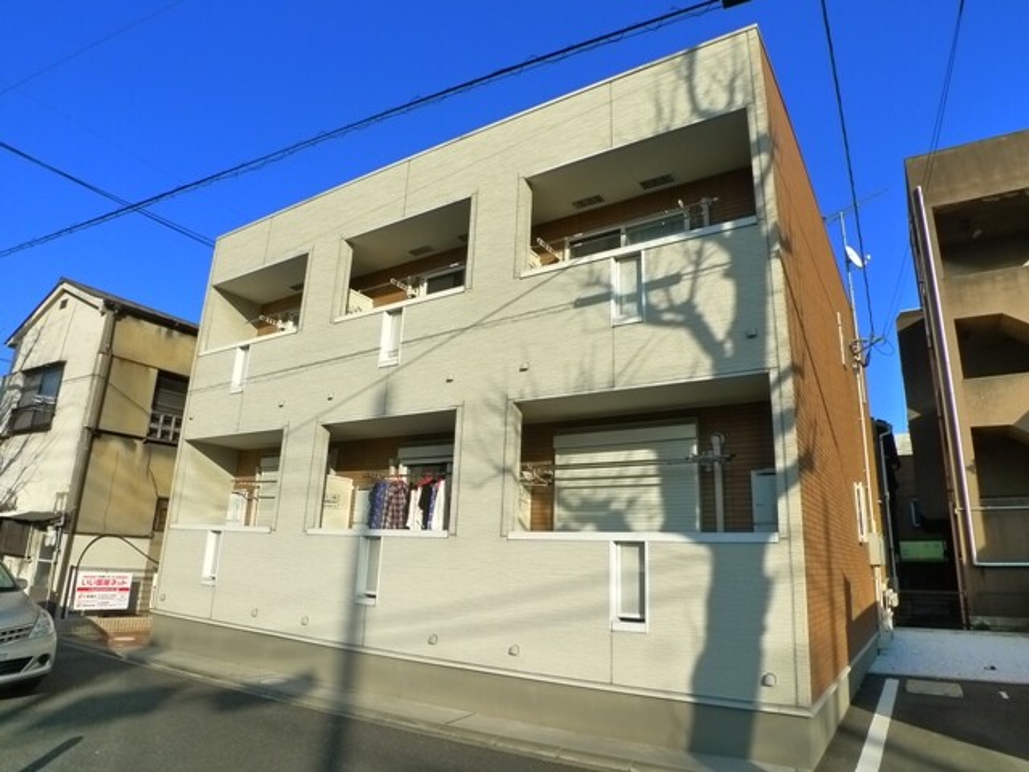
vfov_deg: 51.4
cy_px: 386
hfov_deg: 65.3
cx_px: 514
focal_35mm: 27
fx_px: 803
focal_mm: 5.1
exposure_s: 1/640
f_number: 4
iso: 400
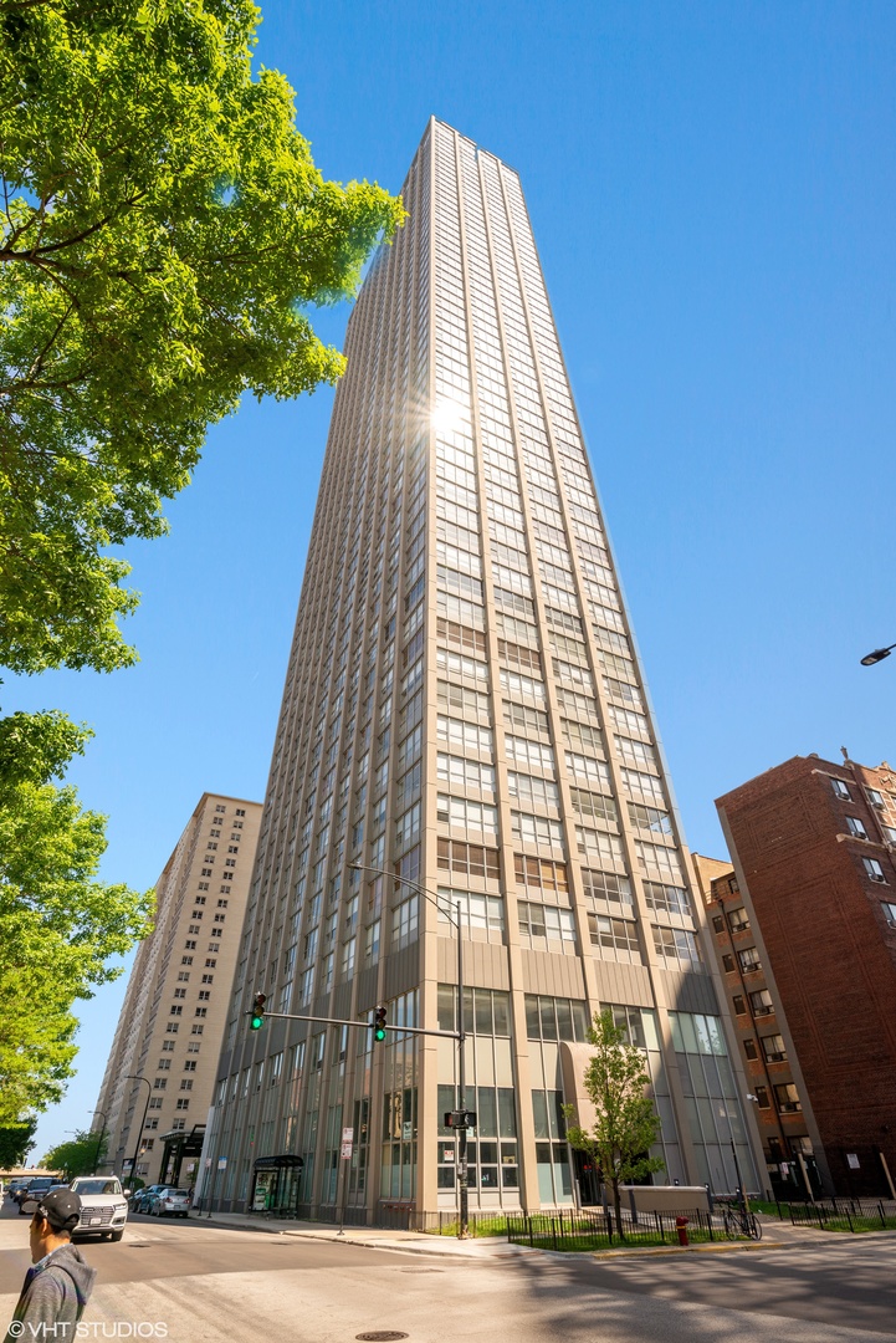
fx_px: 634
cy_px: 672
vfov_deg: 93.3
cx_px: 448
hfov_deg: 70.5
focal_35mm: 17
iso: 200
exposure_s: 1/500
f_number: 8
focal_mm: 17
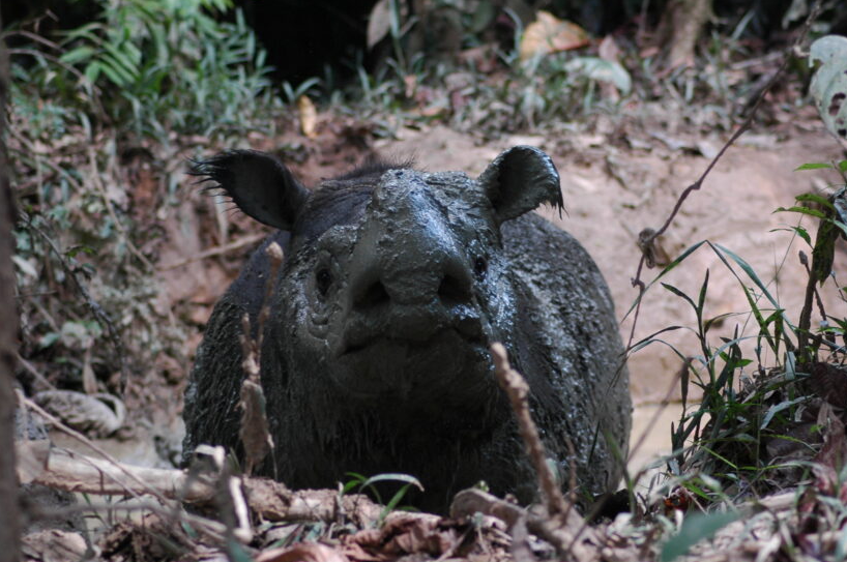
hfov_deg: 10.9
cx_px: 459
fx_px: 4441
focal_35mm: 189
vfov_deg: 7.2
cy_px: 314
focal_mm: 112
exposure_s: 1/125
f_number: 4.5
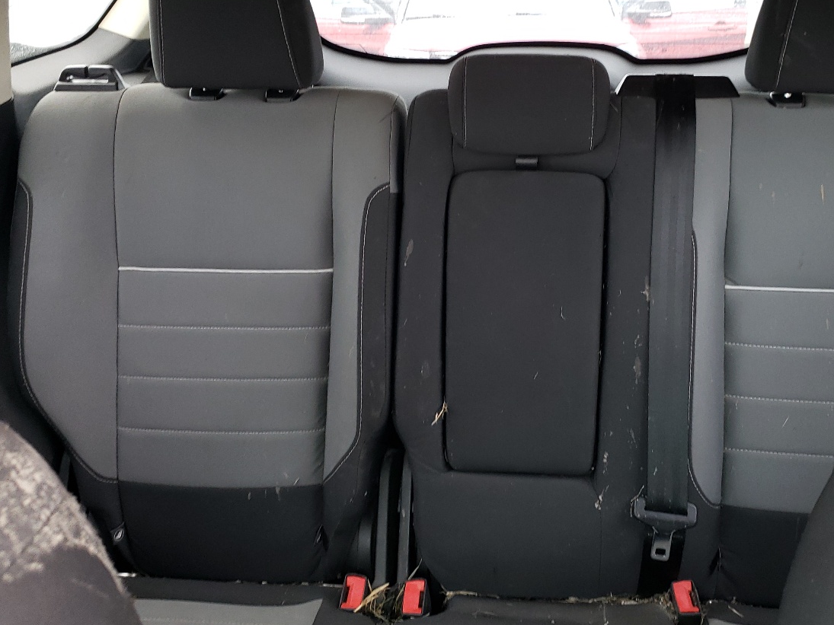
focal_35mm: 38
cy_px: 227
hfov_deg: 48.6
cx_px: 506
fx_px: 915
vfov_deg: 37.4
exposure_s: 1/60.2
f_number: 1.5
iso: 105
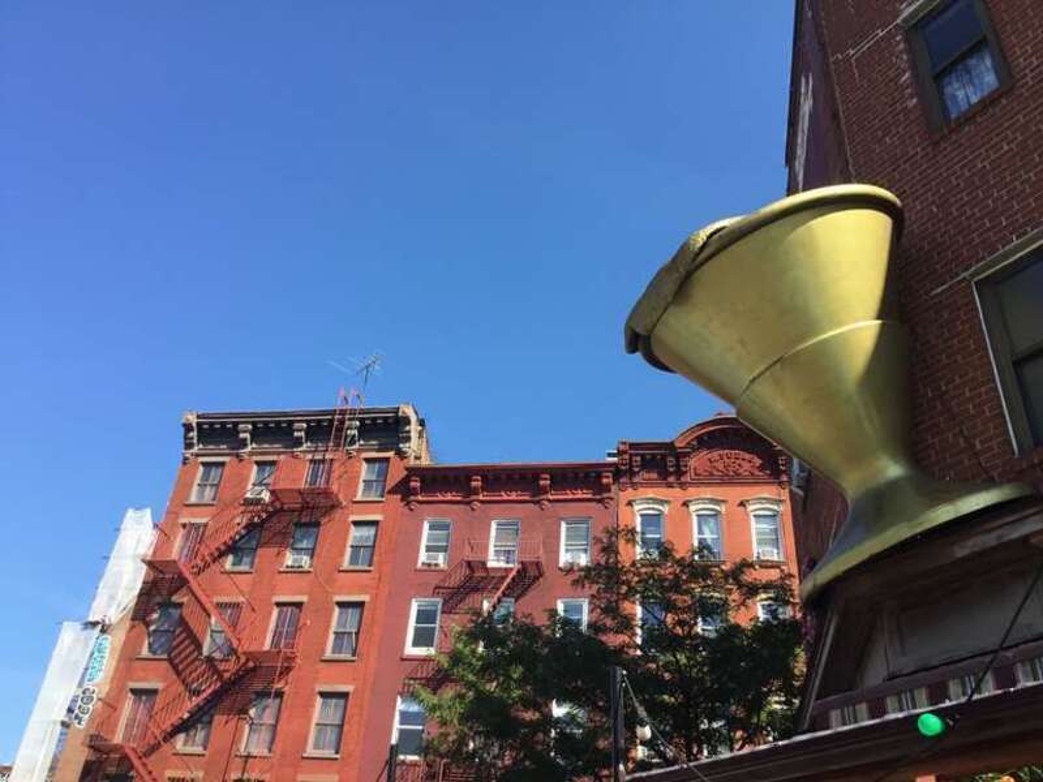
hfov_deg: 58.4
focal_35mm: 31
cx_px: 522
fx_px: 934
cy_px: 391
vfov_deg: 45.4
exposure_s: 1/590
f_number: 2.4
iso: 25
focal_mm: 3.3
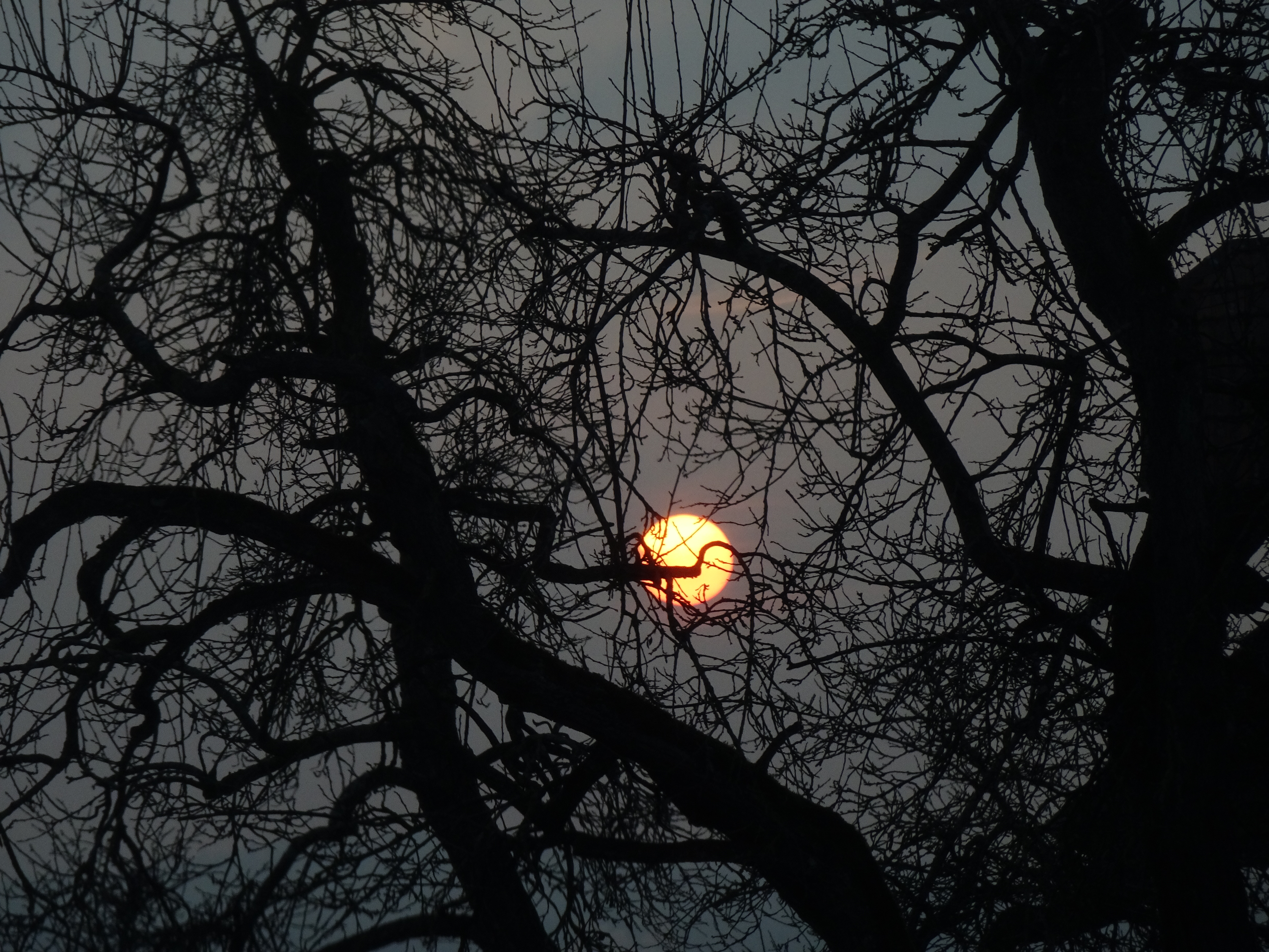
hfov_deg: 7.3
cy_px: 476
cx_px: 634
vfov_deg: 5.5
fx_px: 9935
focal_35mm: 271
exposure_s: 1/250
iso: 160
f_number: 6.3
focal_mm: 46.32
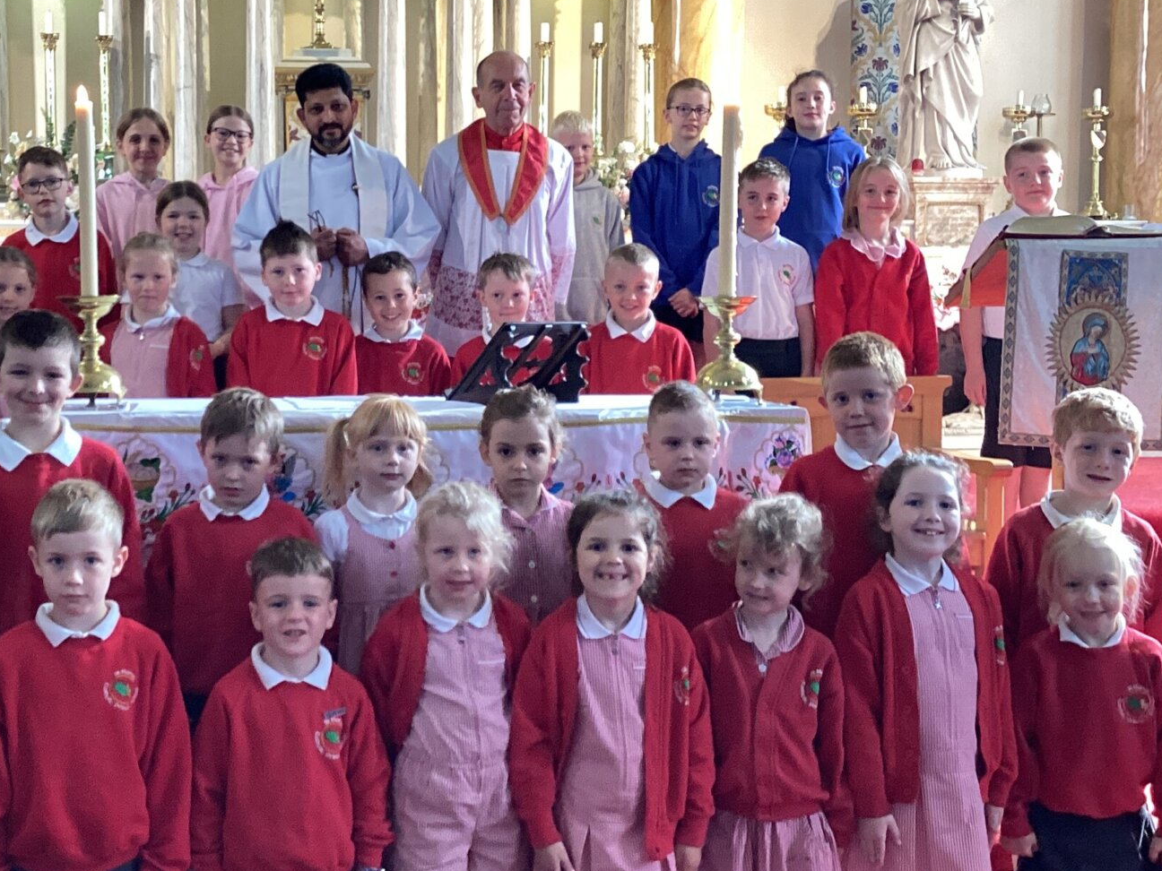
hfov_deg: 38.5
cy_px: 367
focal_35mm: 49
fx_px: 1645
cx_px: 398
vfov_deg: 29.6
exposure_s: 1/50
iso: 160
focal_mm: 3.3
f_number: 2.4
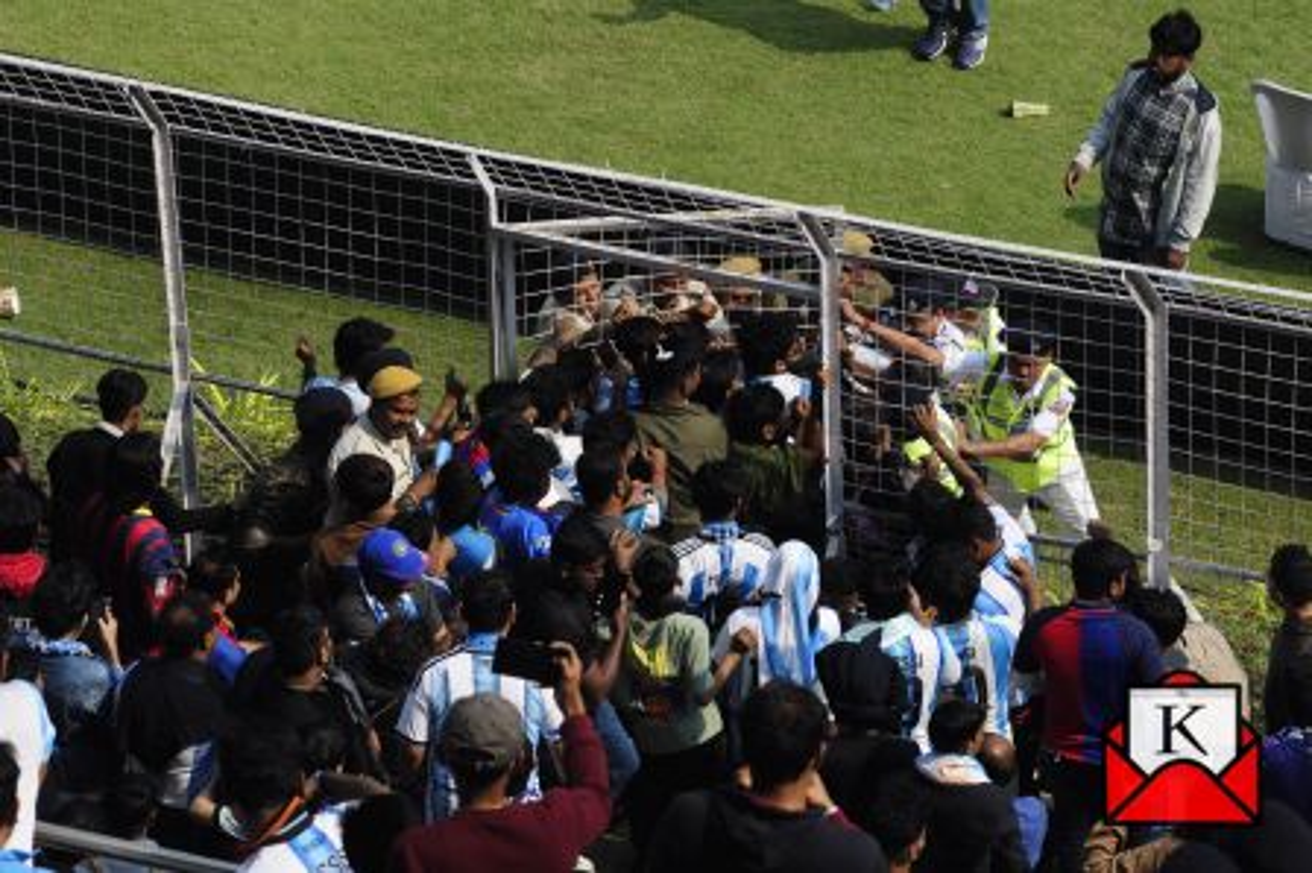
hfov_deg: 9.2
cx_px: 656
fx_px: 8194
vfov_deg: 6.1
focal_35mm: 225
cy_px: 436
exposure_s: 1/500
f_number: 7.1
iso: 250
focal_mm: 150
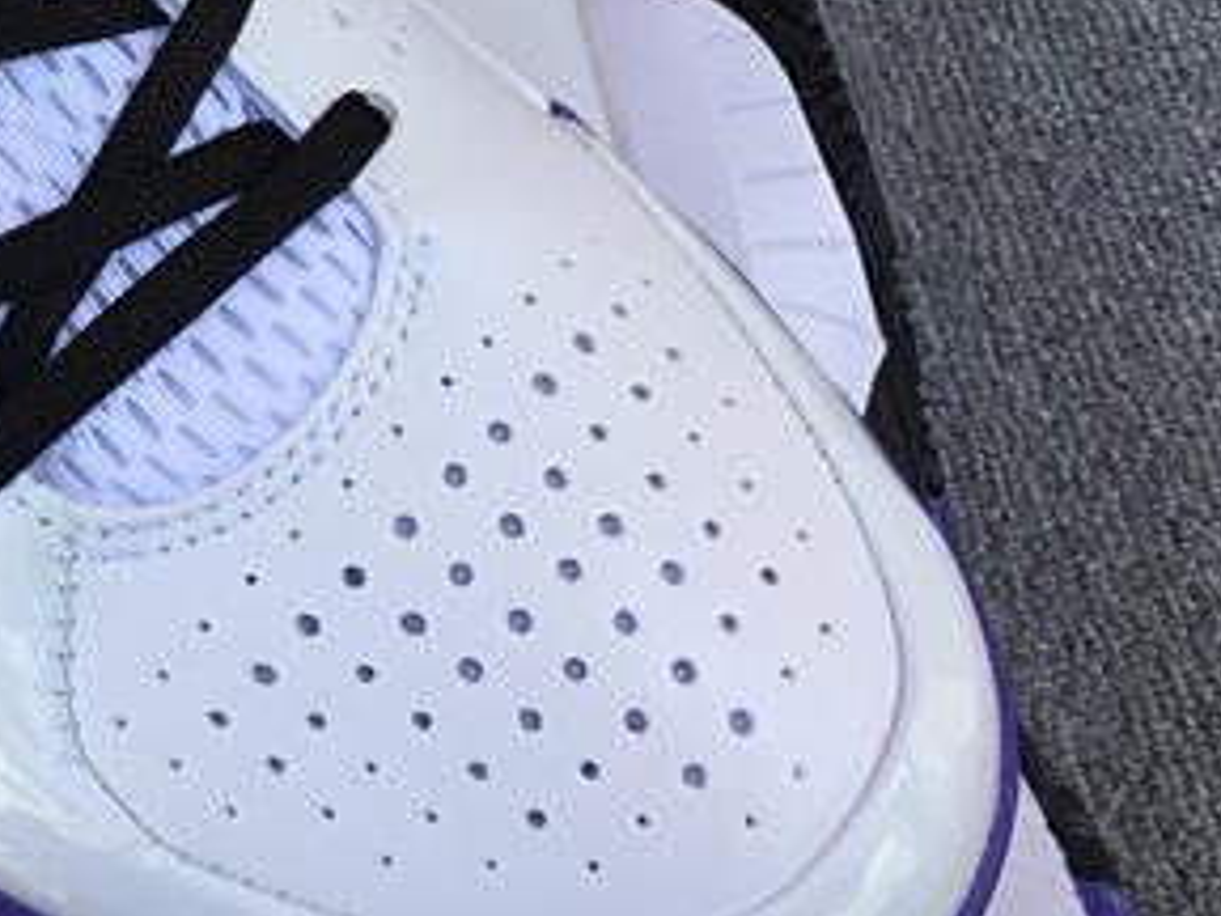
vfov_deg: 15.0
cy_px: -19
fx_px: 3421
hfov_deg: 19.5
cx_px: -93
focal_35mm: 97
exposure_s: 1/348
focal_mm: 3.3
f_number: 2.4
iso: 25
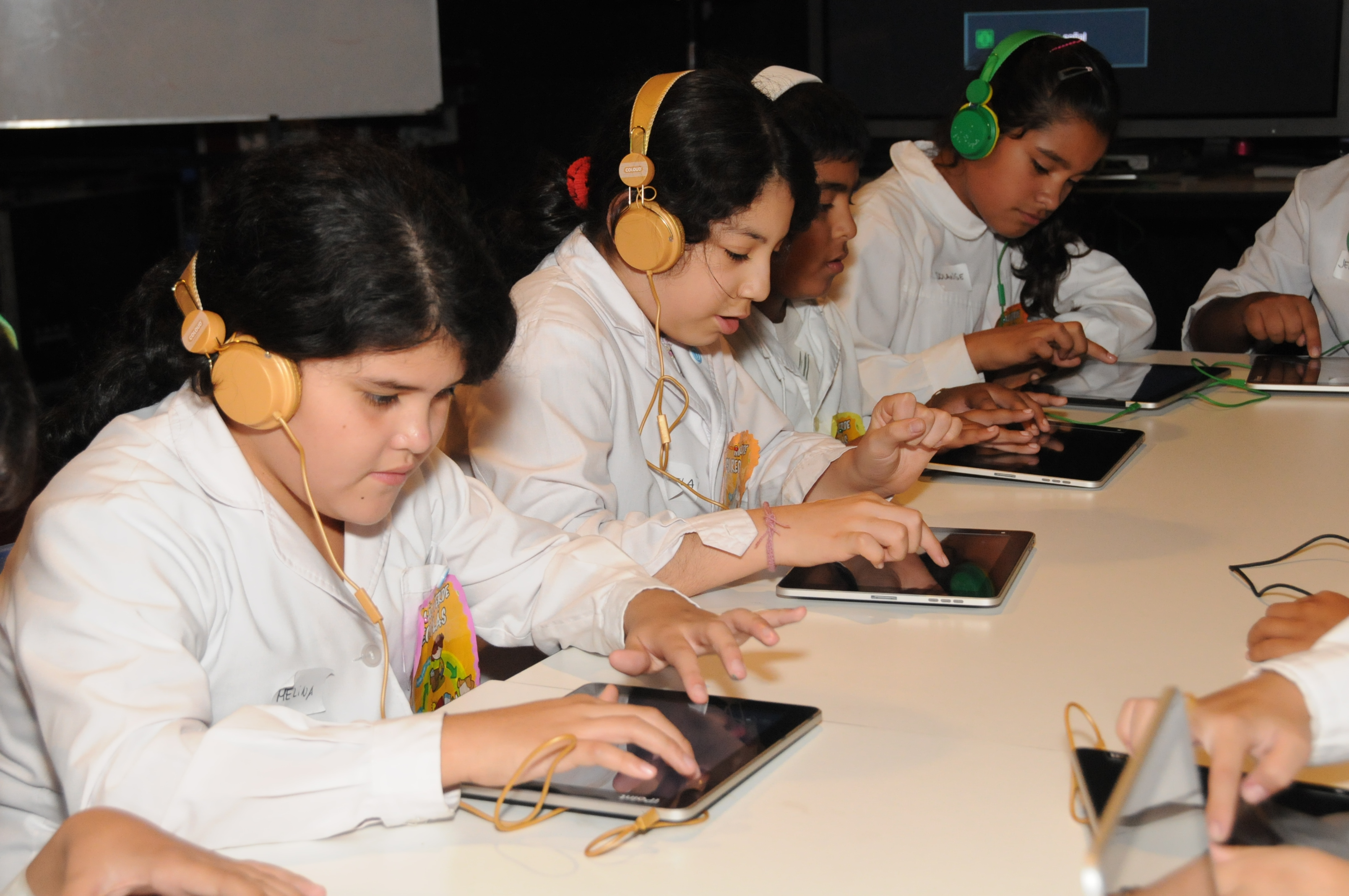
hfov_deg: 30.5
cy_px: 448
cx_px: 674
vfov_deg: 20.6
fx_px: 2470
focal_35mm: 66
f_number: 7.1
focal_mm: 44
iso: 1600
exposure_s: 1/60
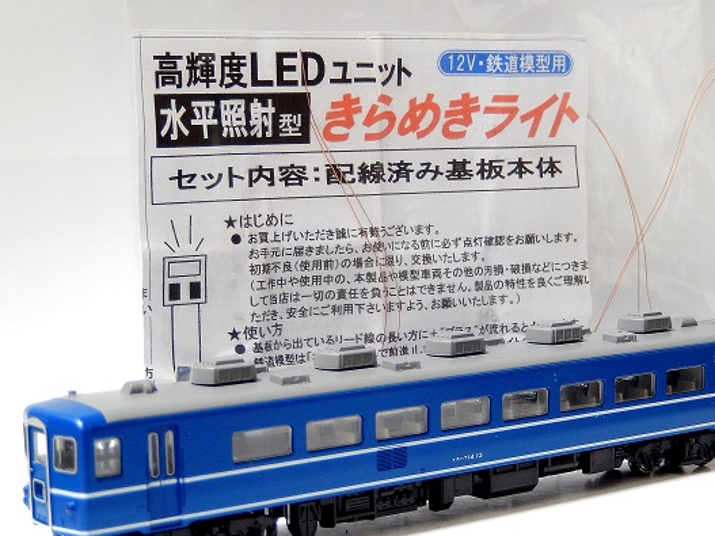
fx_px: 1590
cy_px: 302
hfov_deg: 25.3
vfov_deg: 19.1
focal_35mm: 77
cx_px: 366
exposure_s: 1/1.3
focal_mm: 10.4
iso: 200
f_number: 4.6
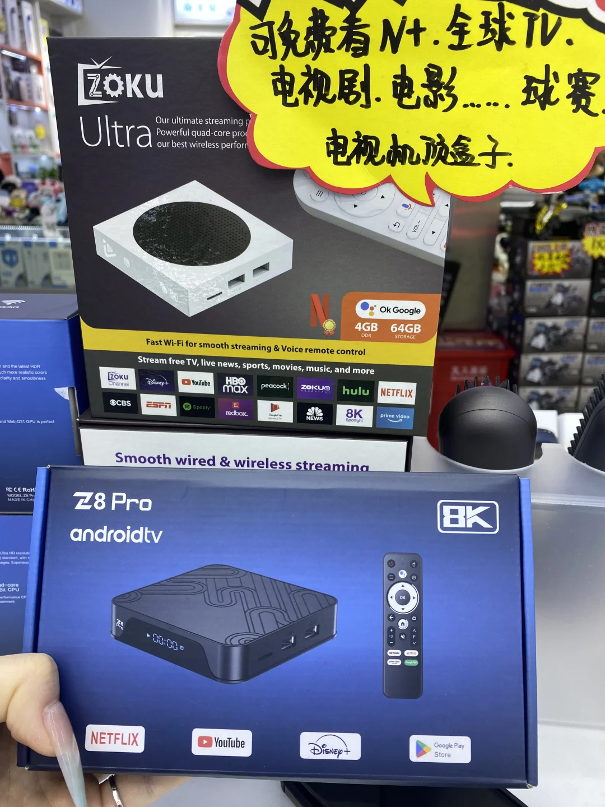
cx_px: 302
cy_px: 404
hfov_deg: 53.1
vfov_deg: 67.3
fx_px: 606
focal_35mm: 26
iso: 32
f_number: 1.8
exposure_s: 1/110
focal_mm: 4.25
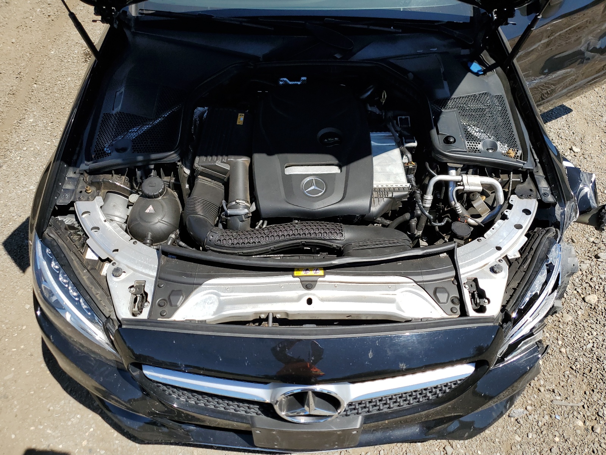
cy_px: 228
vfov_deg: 53.1
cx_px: 303
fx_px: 455
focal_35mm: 26
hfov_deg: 67.3
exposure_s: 1/2500
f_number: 1.5
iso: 50
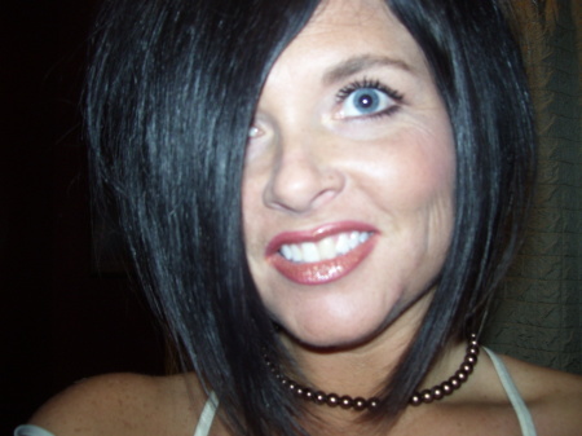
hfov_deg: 51.4
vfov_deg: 39.6
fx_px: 605
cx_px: 291
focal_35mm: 36
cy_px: 218
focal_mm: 6
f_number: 2.7
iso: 80
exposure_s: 1/60
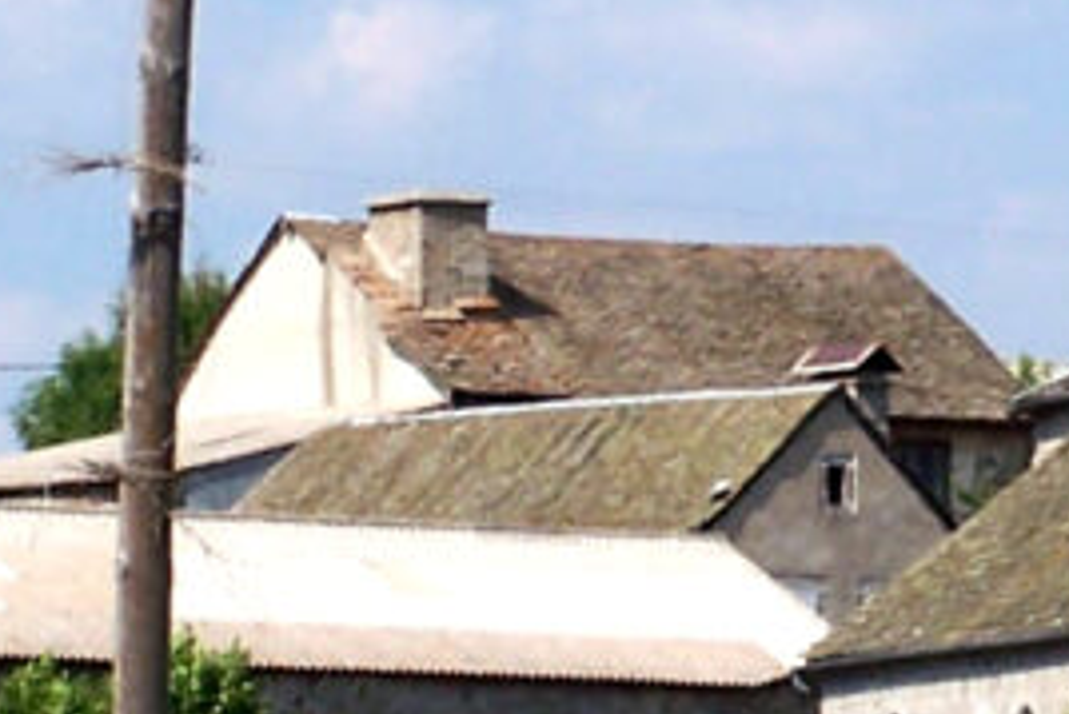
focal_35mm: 489
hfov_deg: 4.2
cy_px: 439
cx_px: 1827
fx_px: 14528
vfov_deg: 2.8
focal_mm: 17.5
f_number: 6.3
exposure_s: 1/350
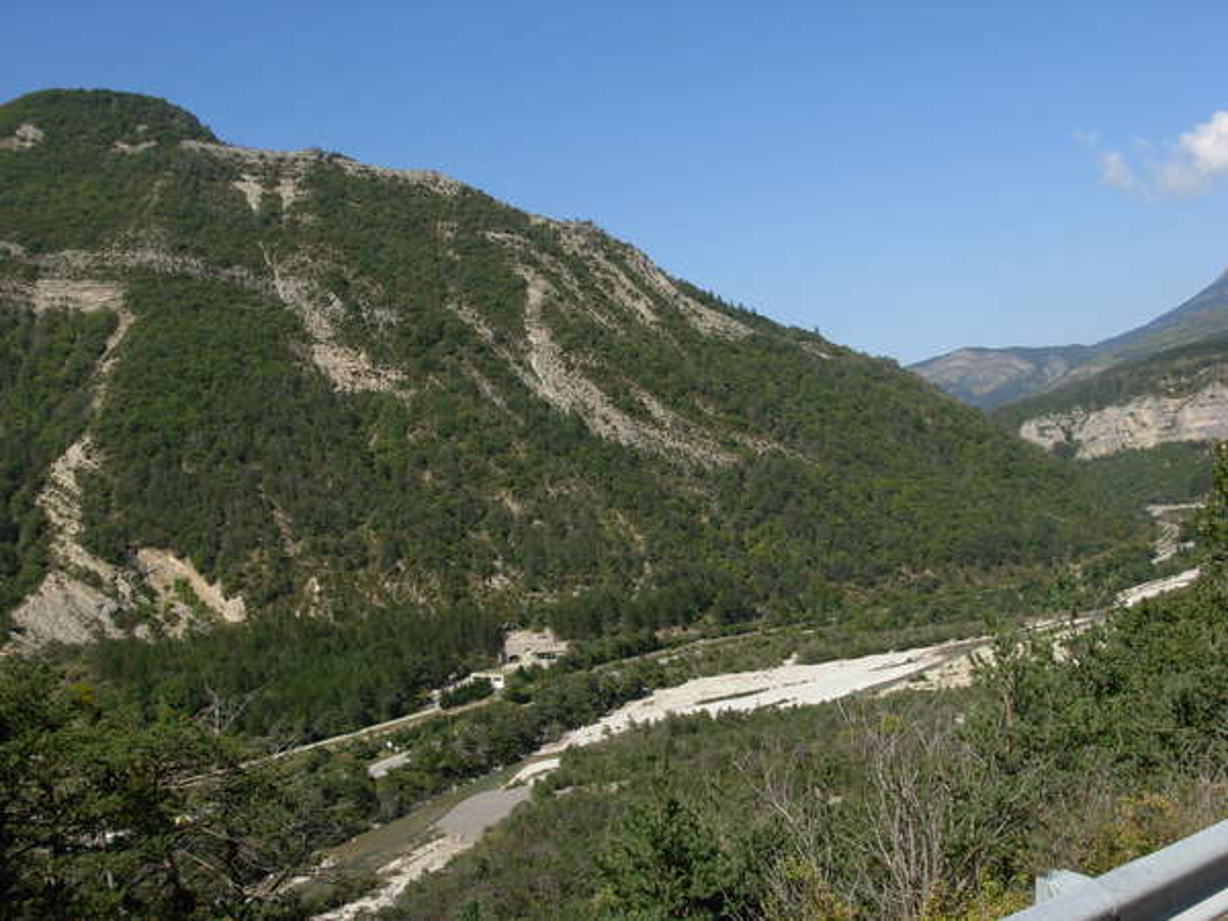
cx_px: 614
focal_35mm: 38
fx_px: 1348
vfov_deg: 37.7
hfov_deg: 49.0
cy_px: 460
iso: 79
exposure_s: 1/542
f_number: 4.9
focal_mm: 6.3
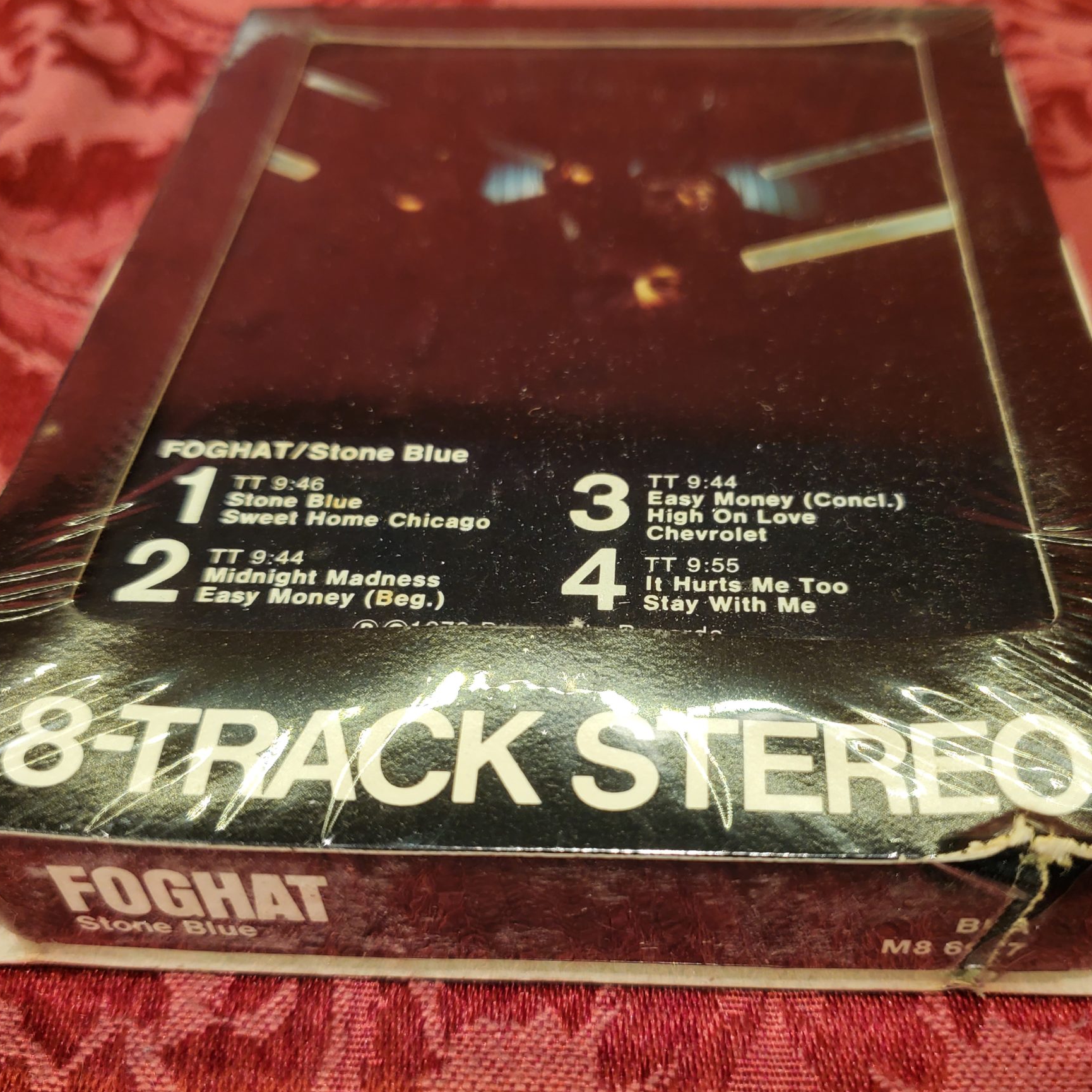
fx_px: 1213
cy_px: 602
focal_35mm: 34
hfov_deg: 48.4
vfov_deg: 48.4
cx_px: 607
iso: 100
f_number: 1.5
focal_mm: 4.3
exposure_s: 1/120
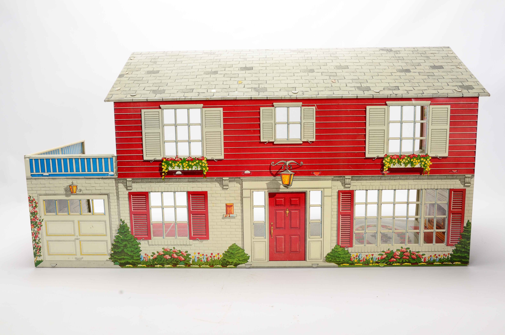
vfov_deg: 39.8
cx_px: 252
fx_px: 462
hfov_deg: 57.3
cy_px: 168
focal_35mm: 33
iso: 200
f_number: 14
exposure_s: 1/160
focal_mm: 22
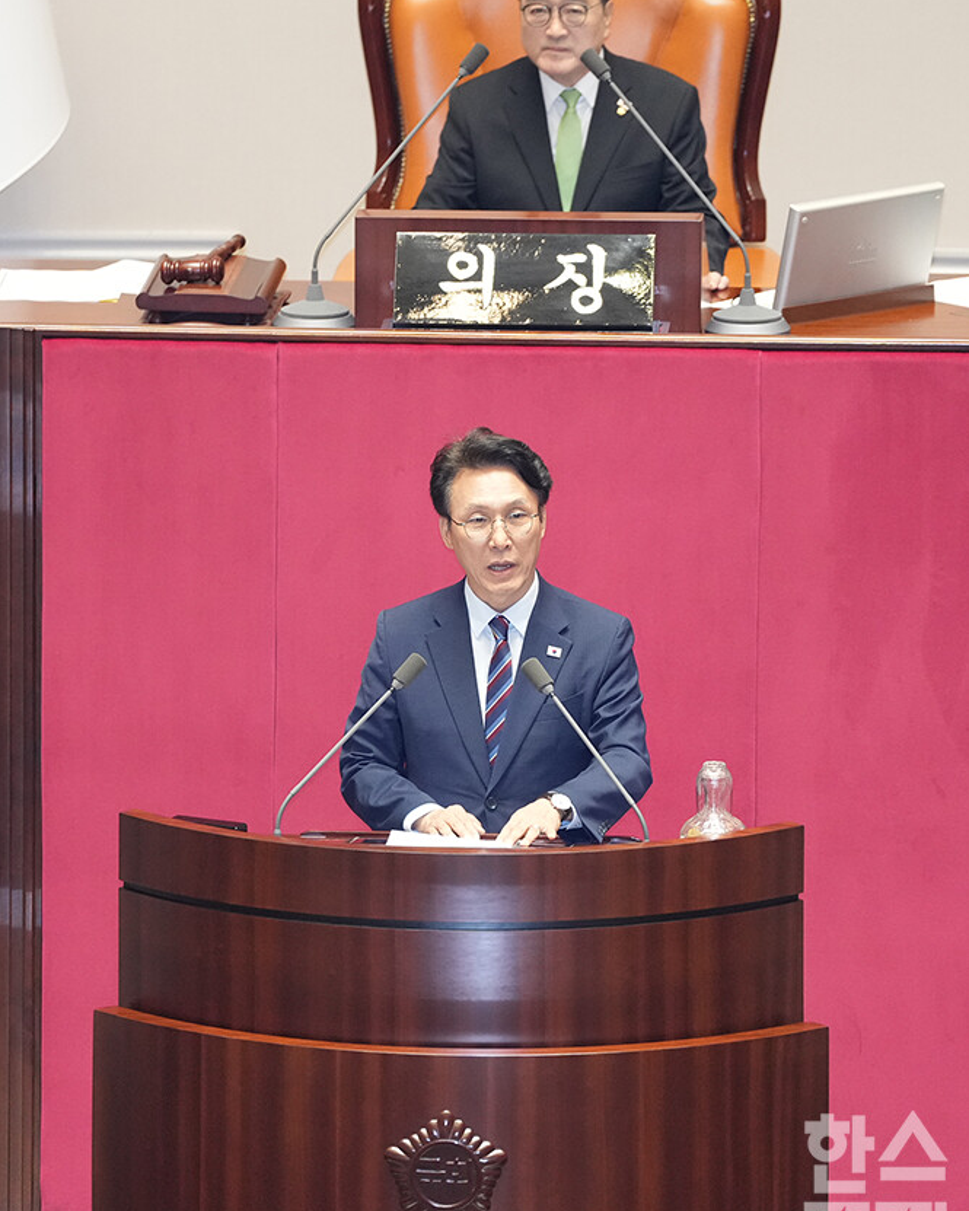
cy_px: 580
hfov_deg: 6.8
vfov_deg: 8.5
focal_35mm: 226
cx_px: 484
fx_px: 8100
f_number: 3.2
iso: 3200
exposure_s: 1/160
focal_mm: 200
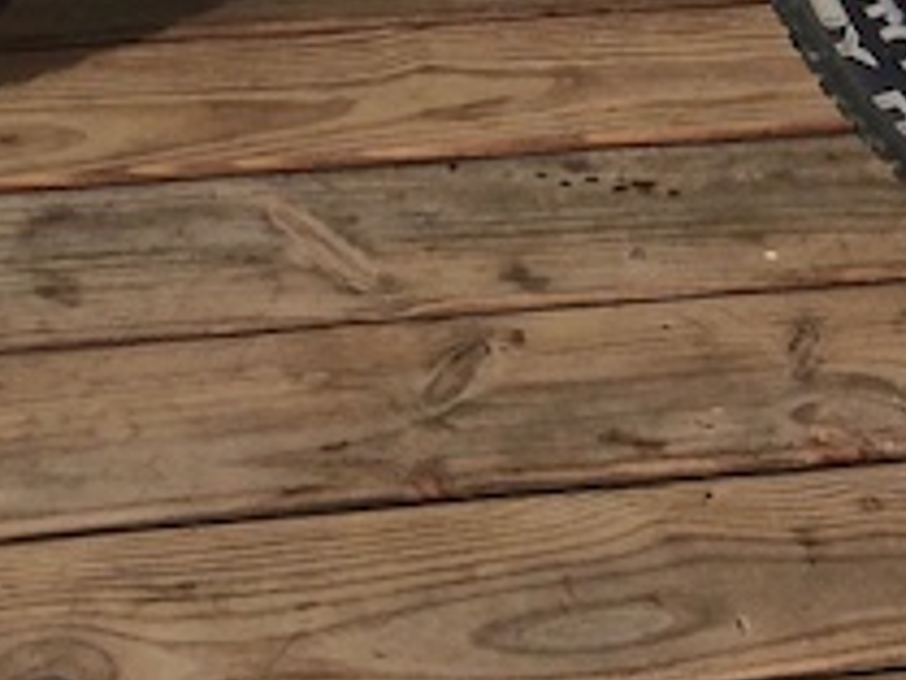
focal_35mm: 111
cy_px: -537
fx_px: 2907
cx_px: 520
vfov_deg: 12.3
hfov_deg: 17.7
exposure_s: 1/446
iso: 32
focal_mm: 4.15
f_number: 2.2
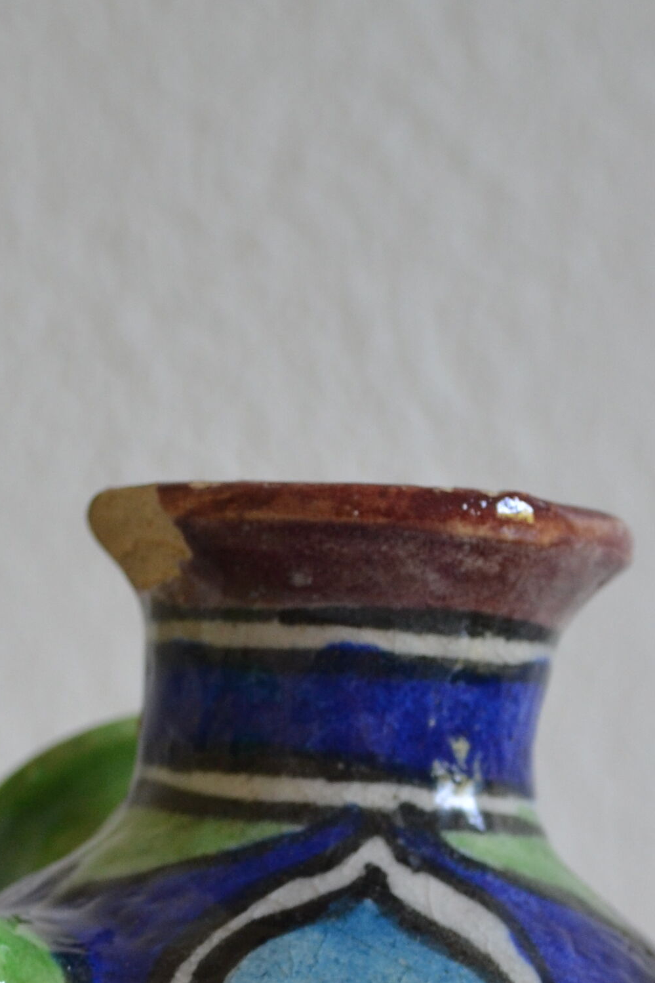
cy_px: 1336
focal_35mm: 166
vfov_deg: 12.0
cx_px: 277
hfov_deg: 8.3
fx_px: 4531
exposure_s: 1/25
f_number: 5
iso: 400
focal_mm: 36
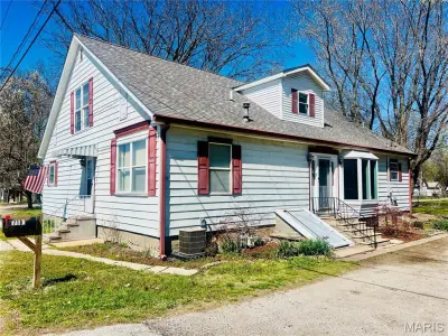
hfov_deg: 67.3
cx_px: 224
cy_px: 168
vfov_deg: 53.1
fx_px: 336
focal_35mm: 26
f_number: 1.5
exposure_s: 1/8000
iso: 50
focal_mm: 5.7
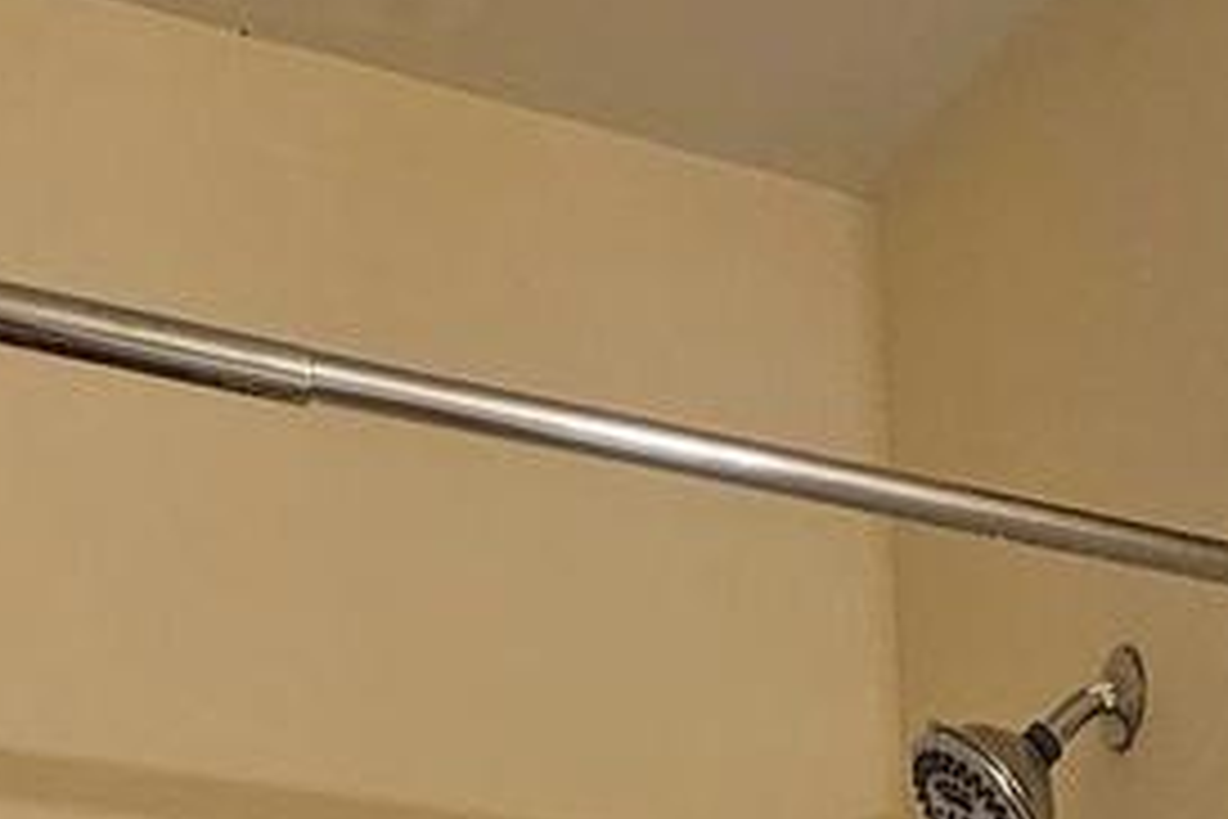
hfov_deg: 24.7
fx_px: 2592
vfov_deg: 11.7
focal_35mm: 76
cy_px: 2340
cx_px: 1367
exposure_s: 1/60
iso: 100
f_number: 2.2
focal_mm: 2.2
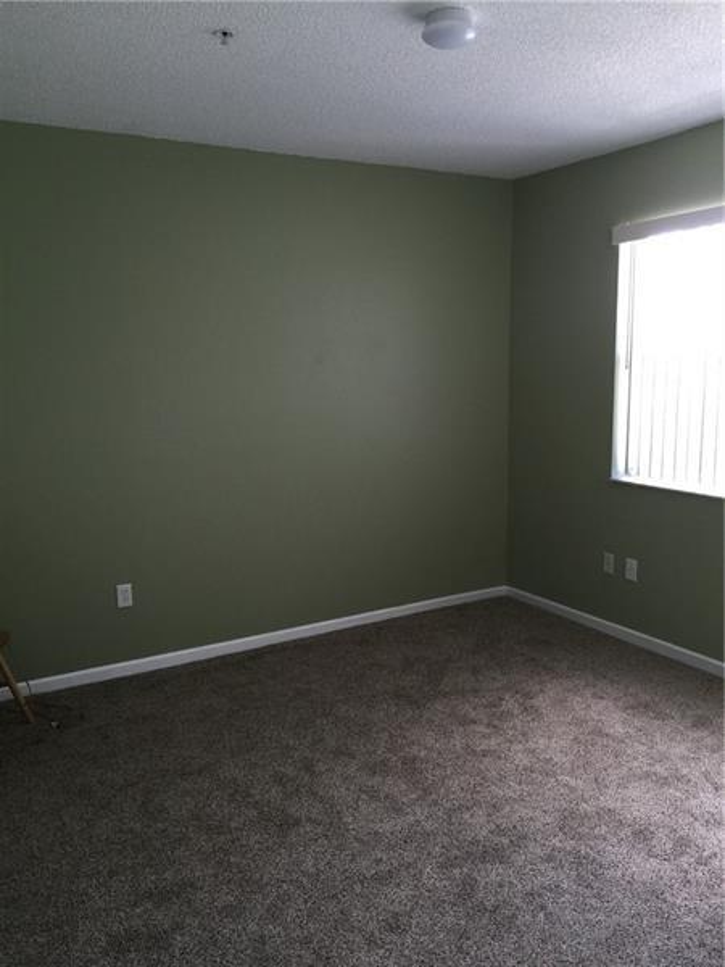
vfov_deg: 61.7
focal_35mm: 29
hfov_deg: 48.2
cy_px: 484
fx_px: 810
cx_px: 362
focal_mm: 4.15
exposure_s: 1/33
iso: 64
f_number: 2.2
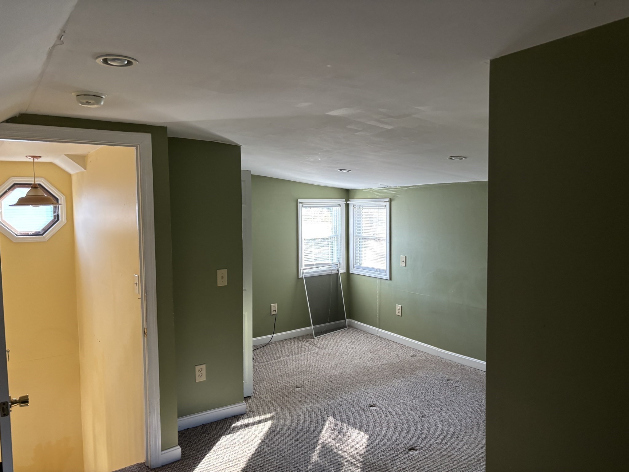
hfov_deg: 67.3
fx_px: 472
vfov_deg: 53.1
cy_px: 236
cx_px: 314
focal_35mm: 26
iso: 160
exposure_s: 1/49
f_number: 1.6
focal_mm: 5.96
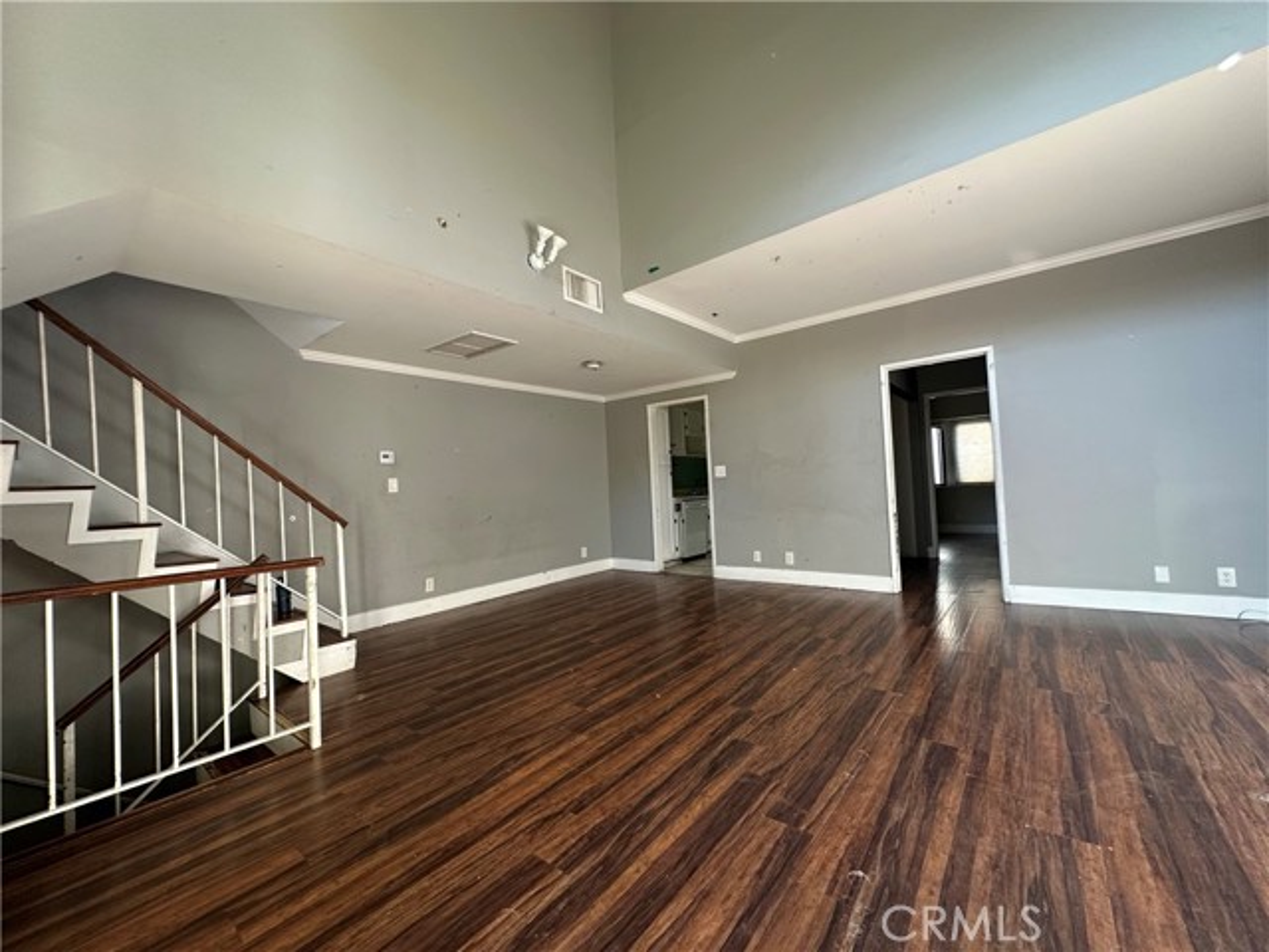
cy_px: 476
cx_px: 634
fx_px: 513
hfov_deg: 102.1
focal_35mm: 14
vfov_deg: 85.7
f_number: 2.2
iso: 125
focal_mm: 2.22
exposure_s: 1/99
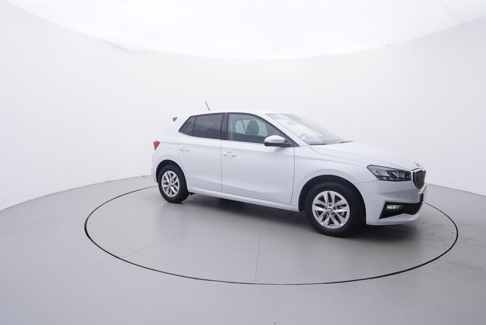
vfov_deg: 56.2
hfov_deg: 77.3
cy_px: 162
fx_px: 304
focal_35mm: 22
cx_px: 243
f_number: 5
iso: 200
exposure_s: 1/80
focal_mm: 15
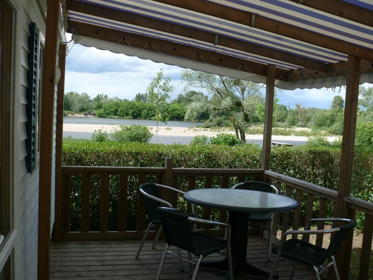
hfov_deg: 52.6
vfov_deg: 40.7
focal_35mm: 35
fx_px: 377
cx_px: 186
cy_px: 140
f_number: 4
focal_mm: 7.4
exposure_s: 1/500
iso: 100
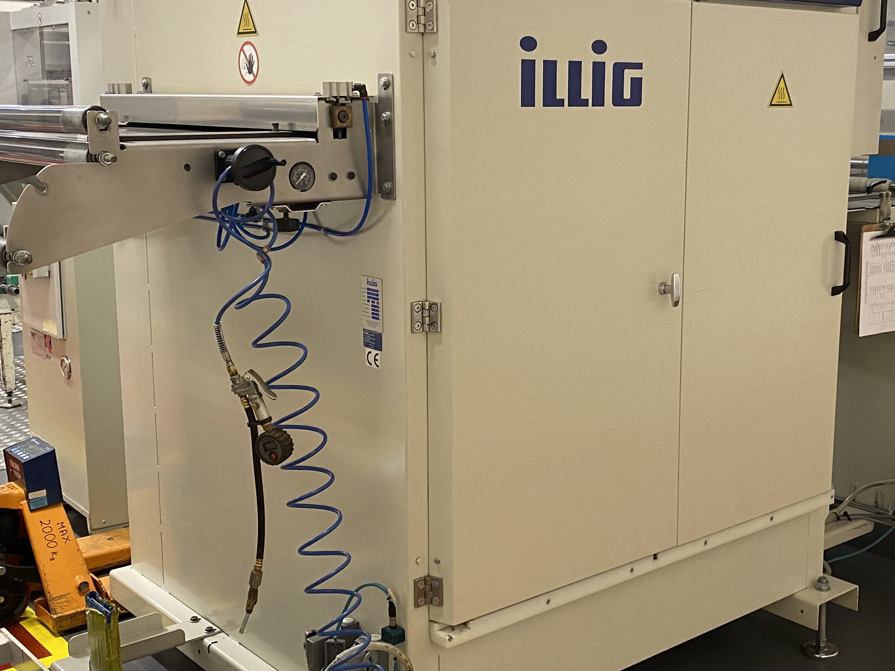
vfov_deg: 32.1
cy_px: 297
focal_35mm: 45
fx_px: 1163
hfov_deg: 42.0
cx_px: 515
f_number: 1.8
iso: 250
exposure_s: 1/50
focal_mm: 4.25
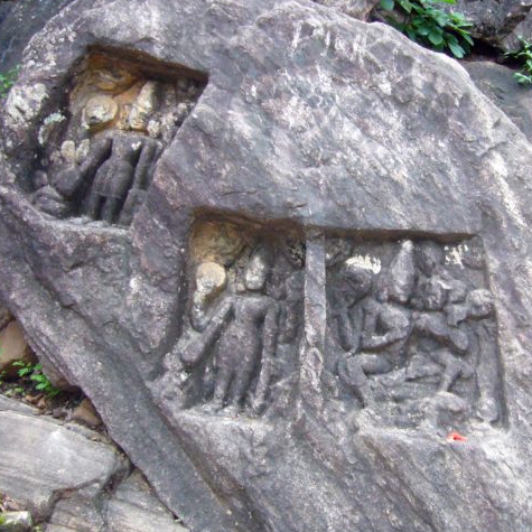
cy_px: 237
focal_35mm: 50
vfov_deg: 34.0
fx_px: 869
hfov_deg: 33.8
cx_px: 346
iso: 250
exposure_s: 1/60
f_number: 2.8
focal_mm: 5.8
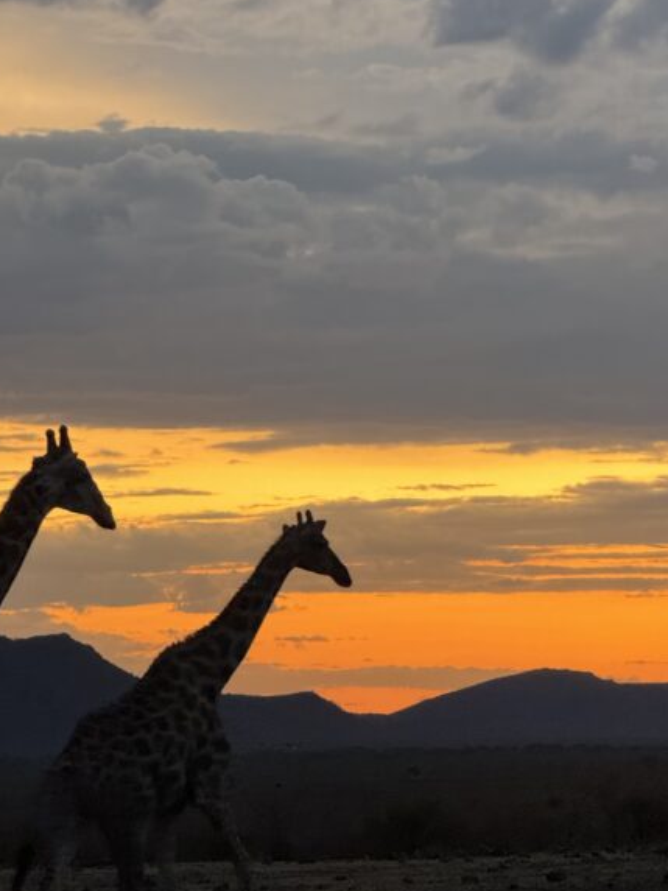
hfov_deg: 6.9
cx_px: 199
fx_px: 5532
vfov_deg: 9.2
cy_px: 516
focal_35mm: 215
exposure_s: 1/60
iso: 640
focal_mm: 15.66
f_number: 2.8
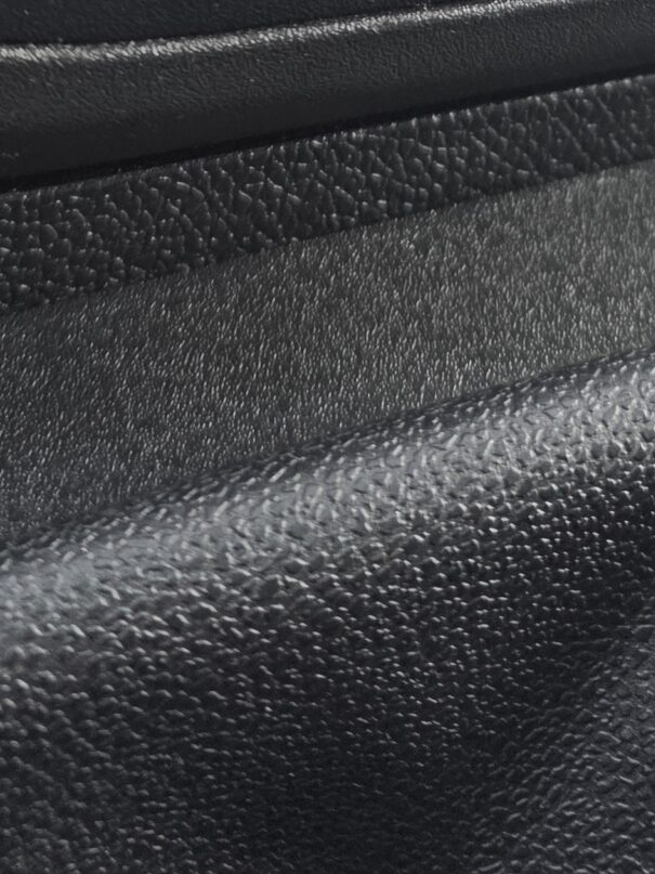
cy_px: -416
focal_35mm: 73
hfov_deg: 20.2
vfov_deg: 22.3
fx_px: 1842
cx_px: 364
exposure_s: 1/100
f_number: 1.7
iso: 160
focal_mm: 6.25
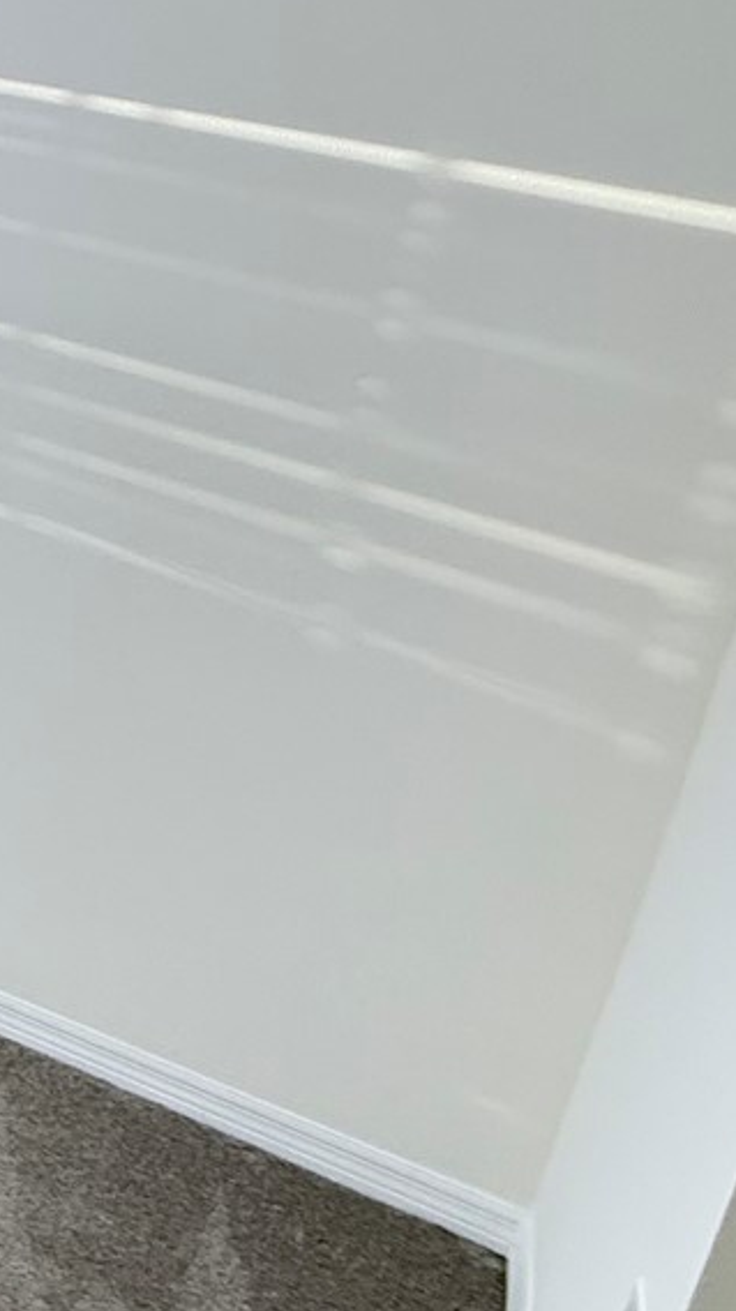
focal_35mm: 43
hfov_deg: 16.9
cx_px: -865
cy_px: 448
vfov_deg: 46.7
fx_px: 1494
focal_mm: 2.22
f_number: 2.2
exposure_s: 1/60
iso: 200
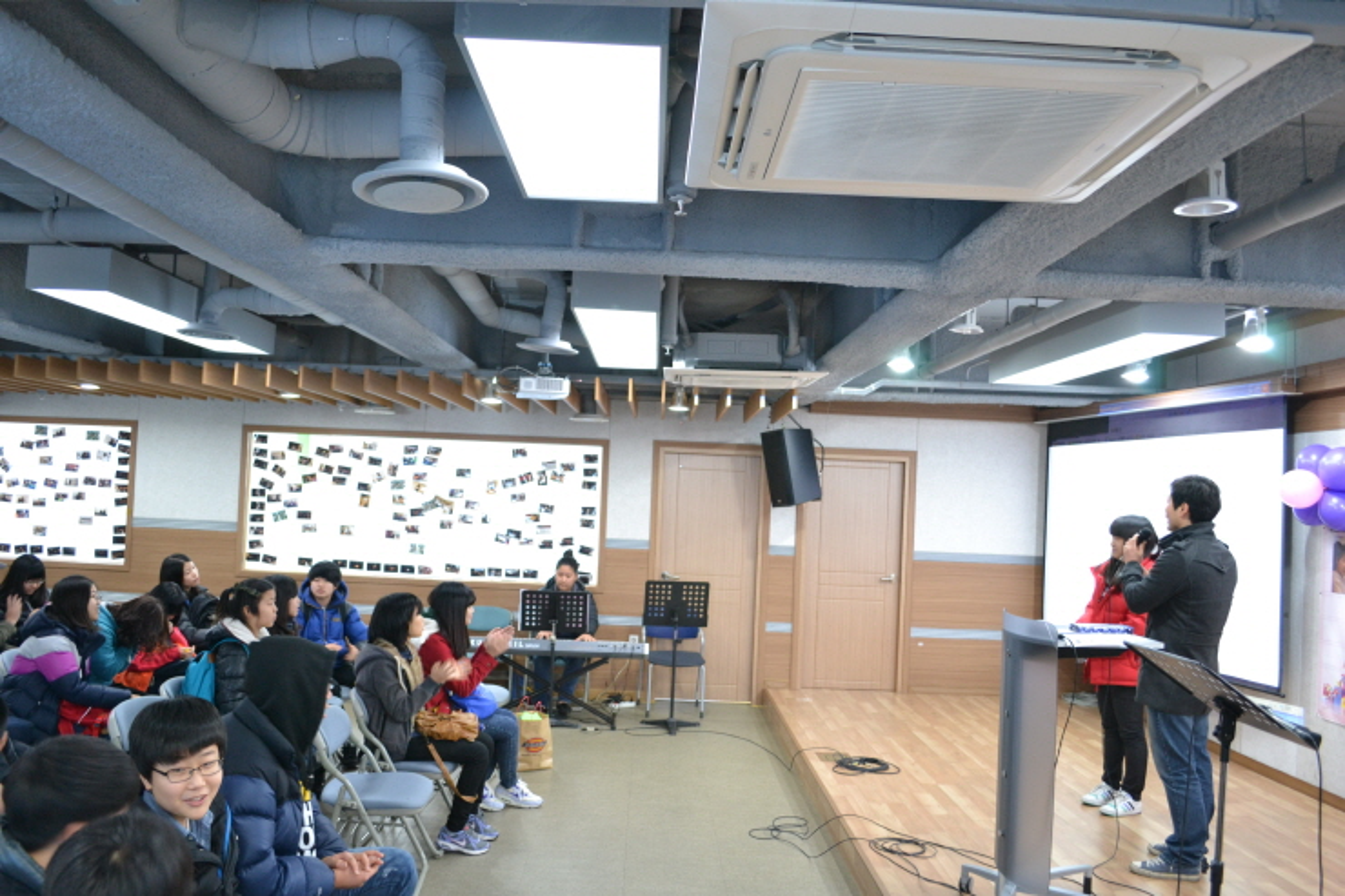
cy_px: 448
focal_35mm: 27
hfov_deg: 67.4
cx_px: 672
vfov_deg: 47.9
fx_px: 1008
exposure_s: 1/15
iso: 720
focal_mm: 18
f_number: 3.5
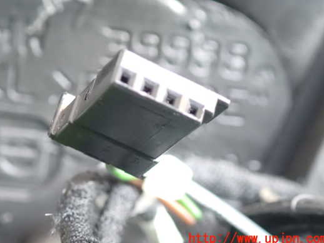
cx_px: 142
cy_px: 106
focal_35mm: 109
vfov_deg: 13.6
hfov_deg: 18.0
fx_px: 1020
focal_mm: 16.79
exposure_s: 1/20
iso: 1600
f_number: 4.7
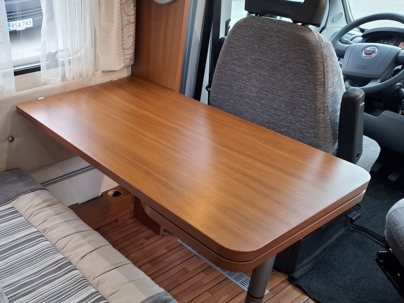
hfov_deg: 50.7
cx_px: 108
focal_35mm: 35
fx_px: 409
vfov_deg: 40.1
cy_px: 206
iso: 200
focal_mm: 5.54
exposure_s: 1/50
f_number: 1.8
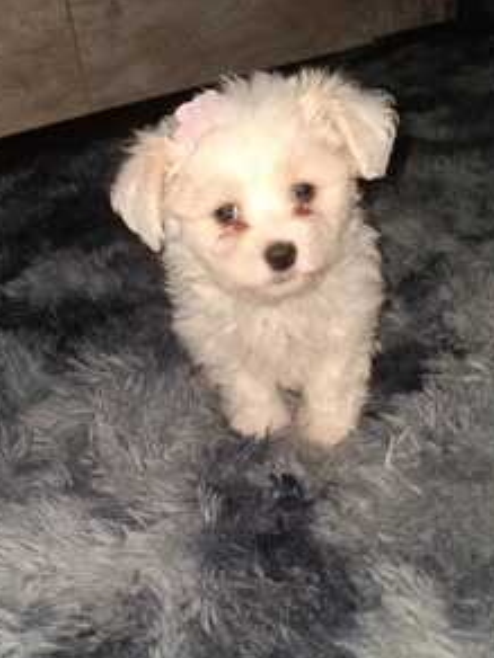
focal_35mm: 37
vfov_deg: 49.7
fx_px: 704
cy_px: 408
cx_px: 250
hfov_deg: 38.7
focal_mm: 4
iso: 320
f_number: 1.8
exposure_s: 1/100
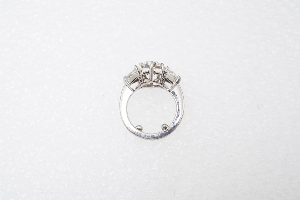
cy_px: 100
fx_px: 375
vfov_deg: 29.9
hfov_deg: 43.6
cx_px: 150
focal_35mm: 45
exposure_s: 1/125
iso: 500
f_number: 18
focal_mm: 30
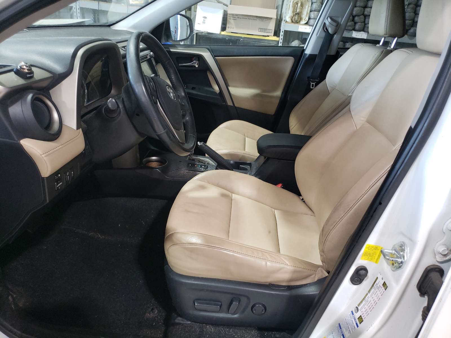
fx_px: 339
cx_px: 226
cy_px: 169
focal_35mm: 26
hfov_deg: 67.3
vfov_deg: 53.1
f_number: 1.5
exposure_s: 1/60.2
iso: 137
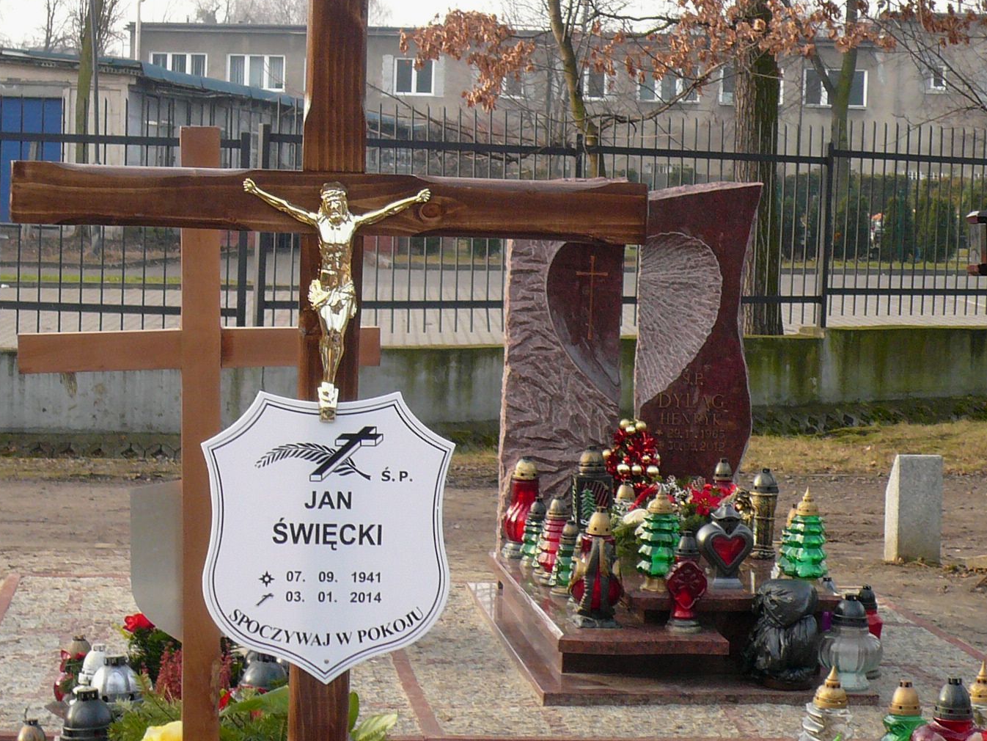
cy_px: 313
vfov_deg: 18.0
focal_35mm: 82
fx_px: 2338
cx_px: 435
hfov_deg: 23.8
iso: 100
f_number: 3.5
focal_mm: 7.5
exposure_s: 1/125
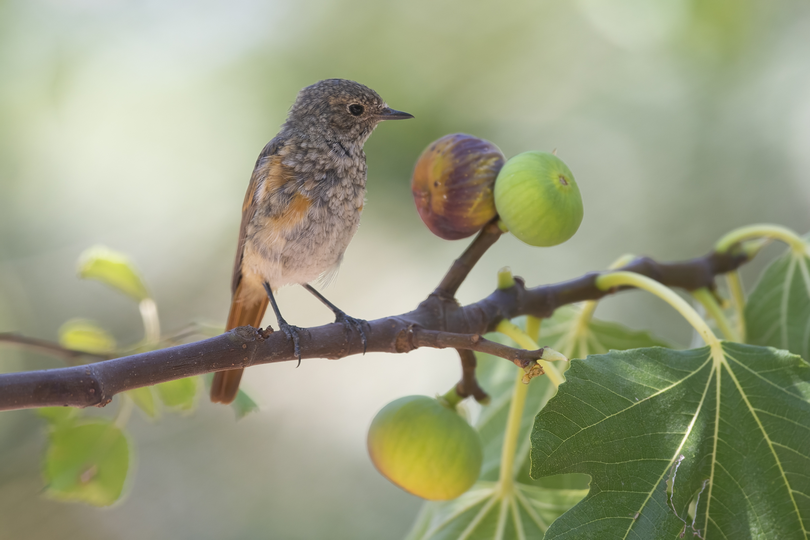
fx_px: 13494
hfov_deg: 3.4
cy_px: 270
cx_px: 405
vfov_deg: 2.3
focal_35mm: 600
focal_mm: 600
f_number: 5.6
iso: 2000
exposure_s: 1/400
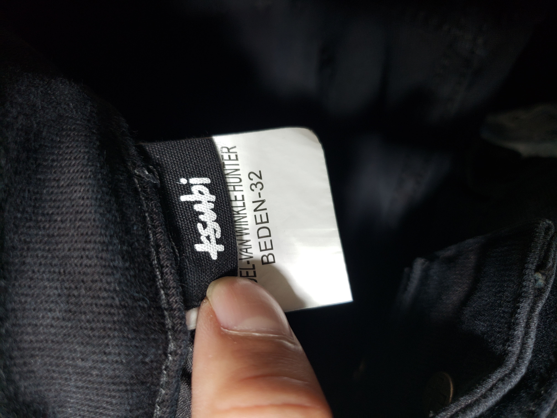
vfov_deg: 53.1
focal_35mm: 26
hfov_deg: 67.3
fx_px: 418
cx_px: 278
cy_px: 209
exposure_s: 1/100
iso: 125
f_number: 1.5
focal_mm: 4.3
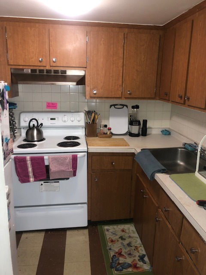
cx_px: 103
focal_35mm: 28
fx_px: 222
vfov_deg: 63.4
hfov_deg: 49.7
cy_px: 138
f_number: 1.8
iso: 64
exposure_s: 1/12
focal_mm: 4
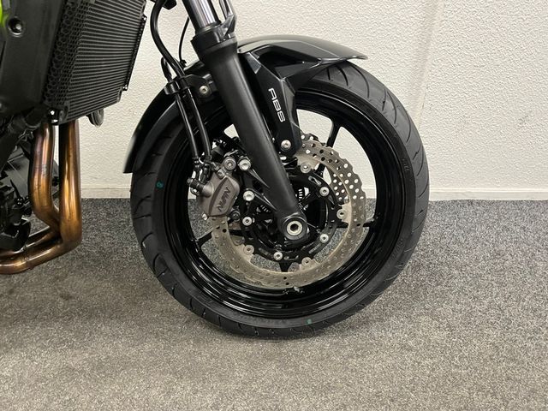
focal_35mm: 26
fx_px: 412
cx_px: 274
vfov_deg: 53.1
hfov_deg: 67.3
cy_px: 206
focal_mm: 5.1
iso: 400
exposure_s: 1/50
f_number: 1.6
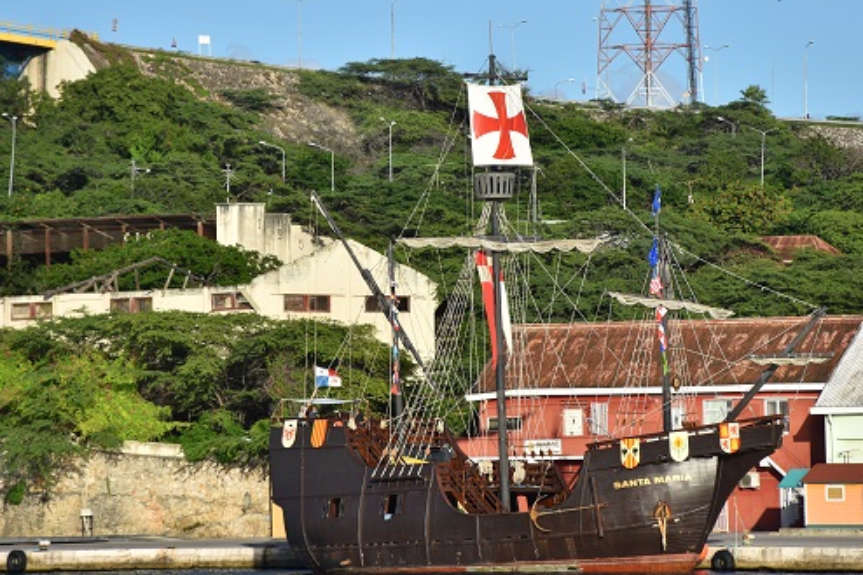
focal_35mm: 255
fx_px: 6111
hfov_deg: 8.1
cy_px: 274
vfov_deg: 5.4
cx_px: 454
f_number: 7.1
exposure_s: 1/800
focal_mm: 140
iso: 200
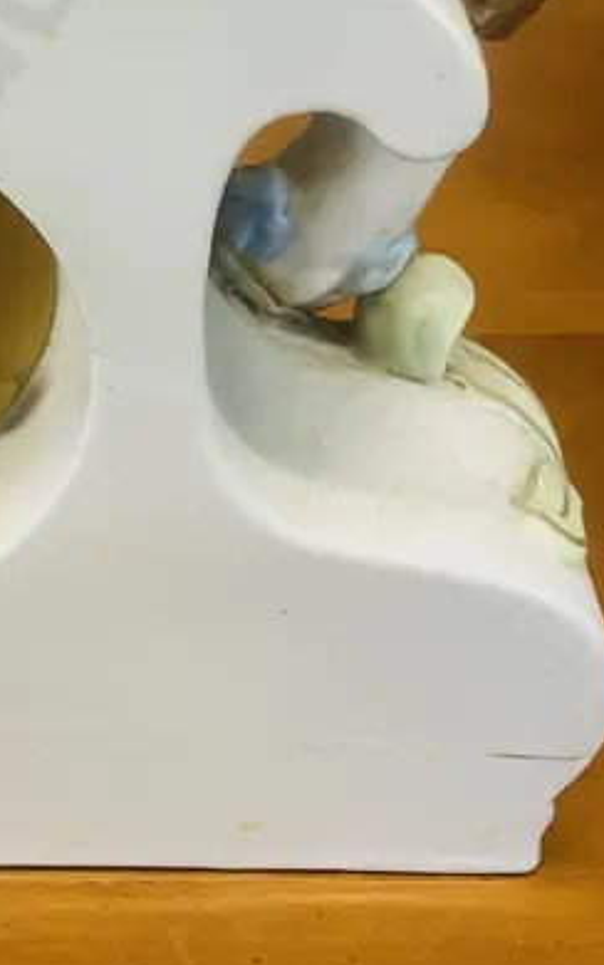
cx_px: -168
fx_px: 2053
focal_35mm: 78
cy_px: 247
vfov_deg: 26.2
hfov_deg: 15.9
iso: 125
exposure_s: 1/50
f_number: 1.8
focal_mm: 3.99
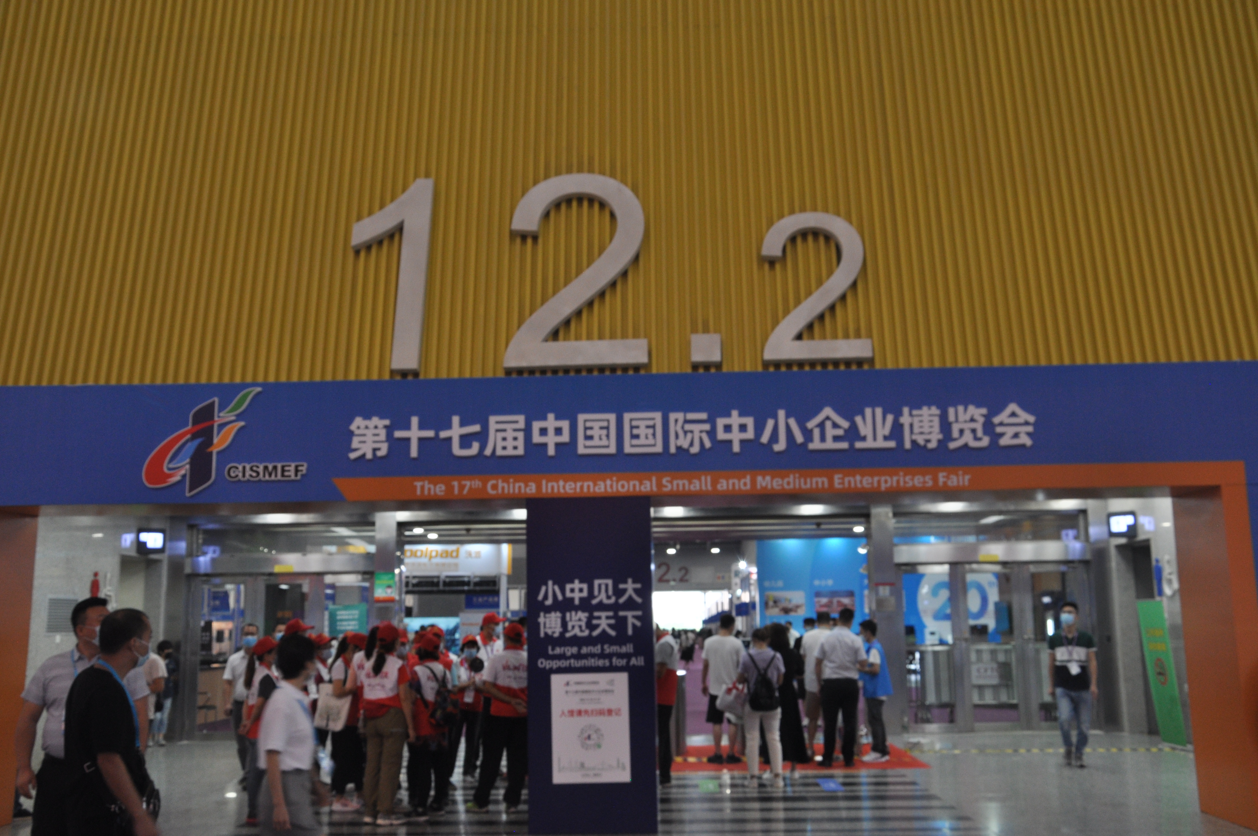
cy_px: 418
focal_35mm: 36
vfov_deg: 36.8
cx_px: 629
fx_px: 1256
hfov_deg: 53.2
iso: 500
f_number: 6.3
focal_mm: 24
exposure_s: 1/40
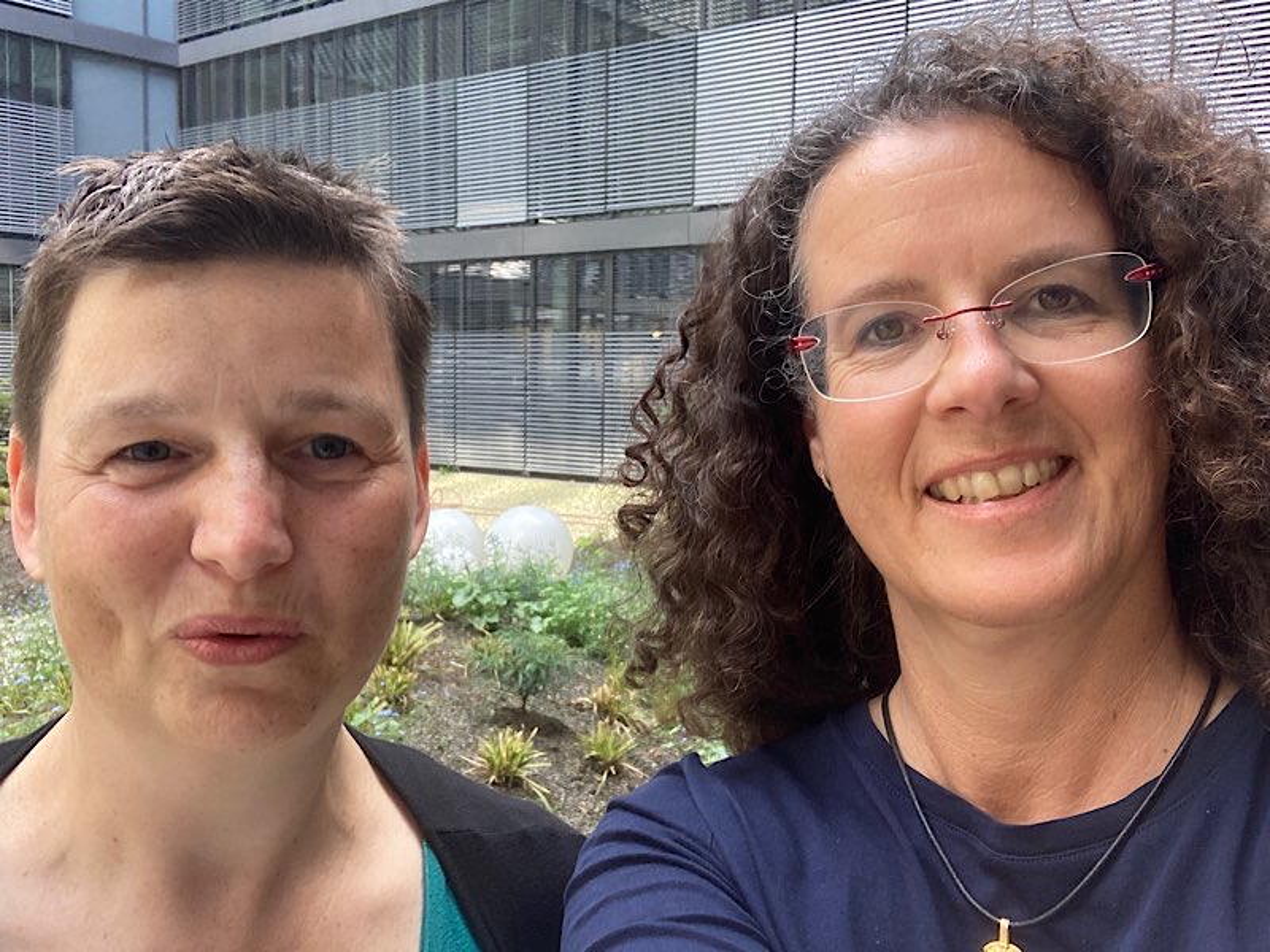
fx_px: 1174
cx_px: 635
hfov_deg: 56.8
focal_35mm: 32
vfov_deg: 44.2
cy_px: 476
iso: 80
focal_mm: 2.87
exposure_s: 1/66
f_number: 2.2
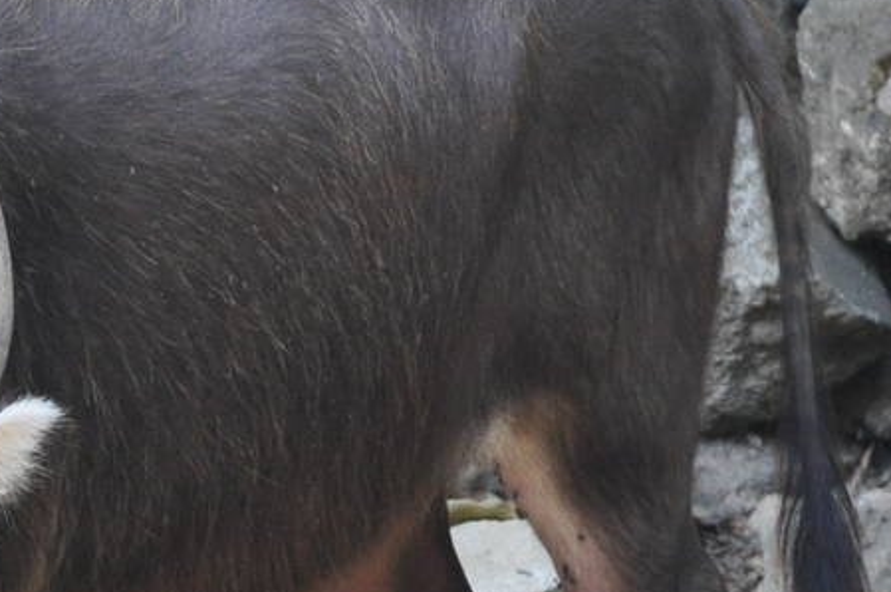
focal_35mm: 775
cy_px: 565
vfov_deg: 1.8
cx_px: -474
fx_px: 19148
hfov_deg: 2.7
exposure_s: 1/125
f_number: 5.6
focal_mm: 145
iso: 900
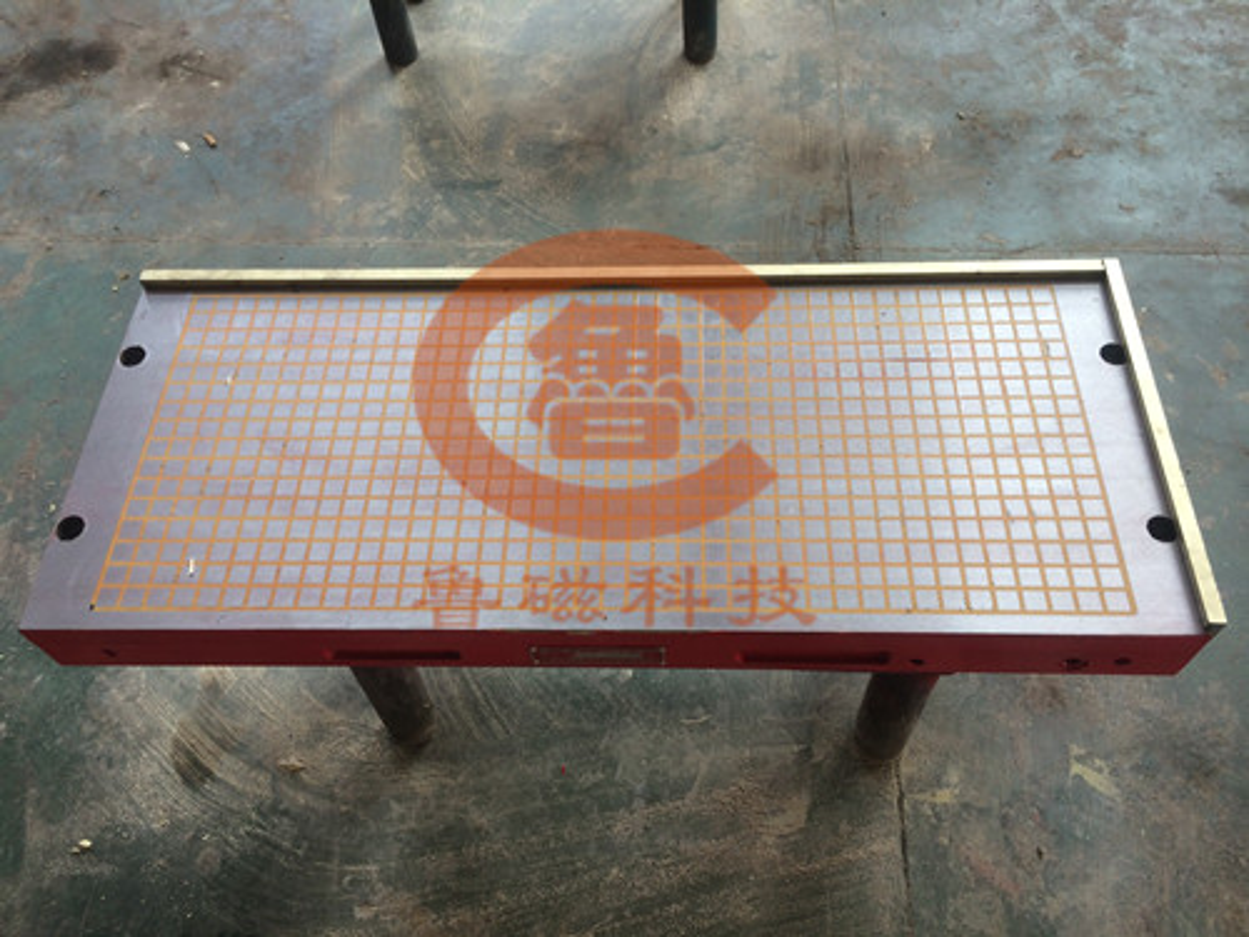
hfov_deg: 60.0
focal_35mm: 30
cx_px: 624
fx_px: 1082
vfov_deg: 46.8
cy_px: 468
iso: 40
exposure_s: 1/60
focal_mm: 4.12
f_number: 2.2
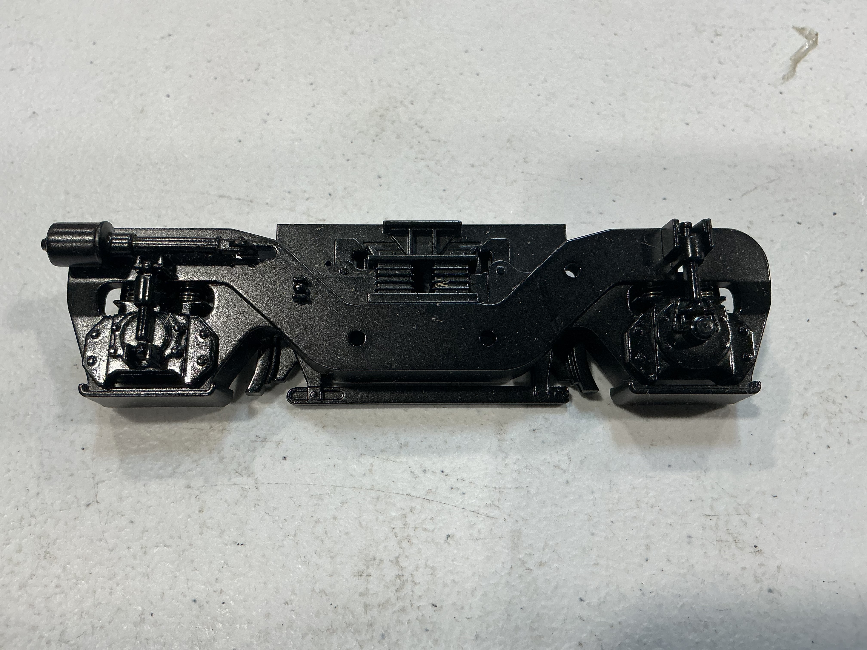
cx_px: 434
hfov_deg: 61.7
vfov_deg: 48.2
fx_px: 726
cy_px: 325
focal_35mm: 29
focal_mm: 3
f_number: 1.8
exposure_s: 1/100
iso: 64
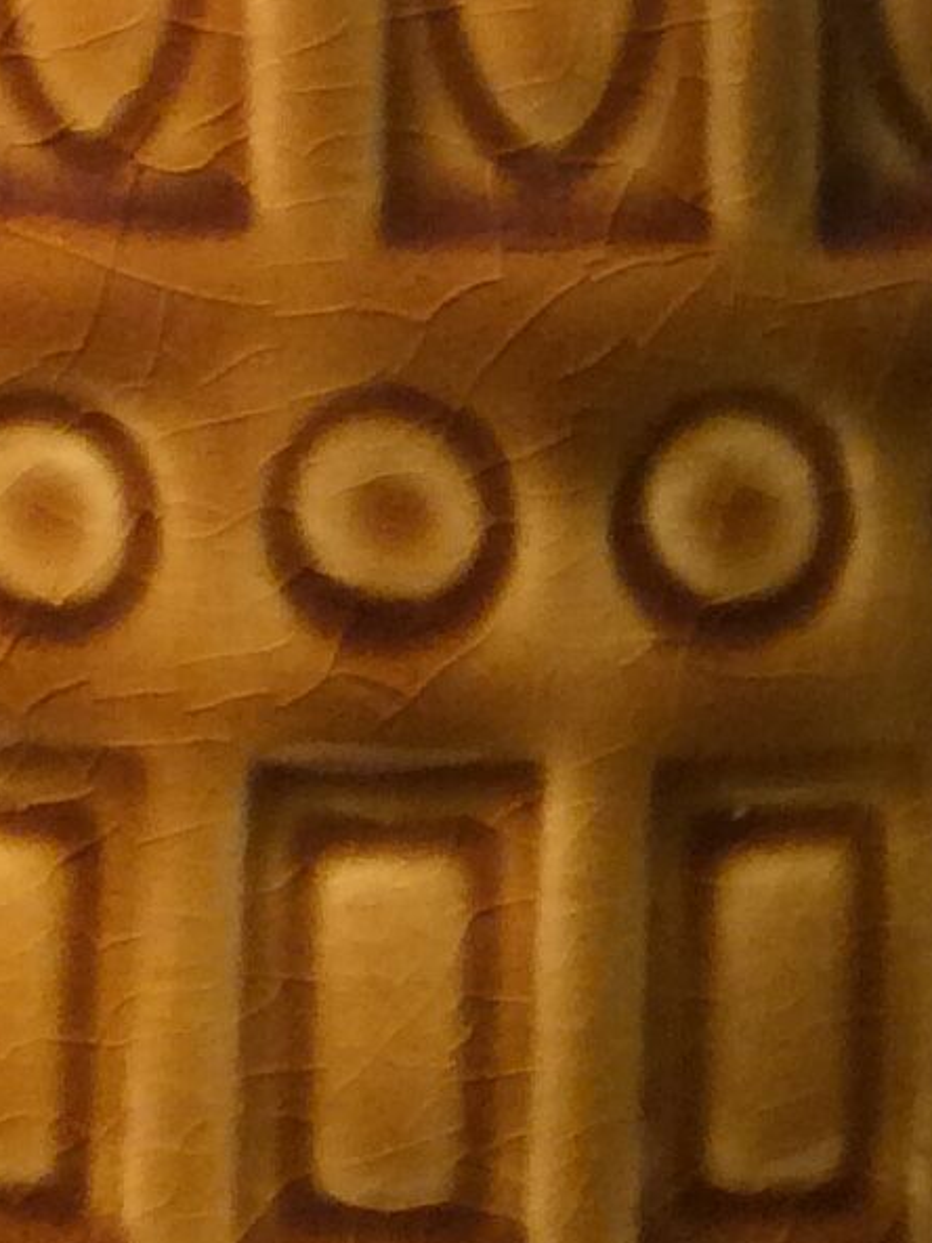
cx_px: 342
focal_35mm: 160
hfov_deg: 9.3
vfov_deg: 11.7
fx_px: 5744
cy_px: -691
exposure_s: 1/33
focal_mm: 4.15
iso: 125
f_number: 2.2
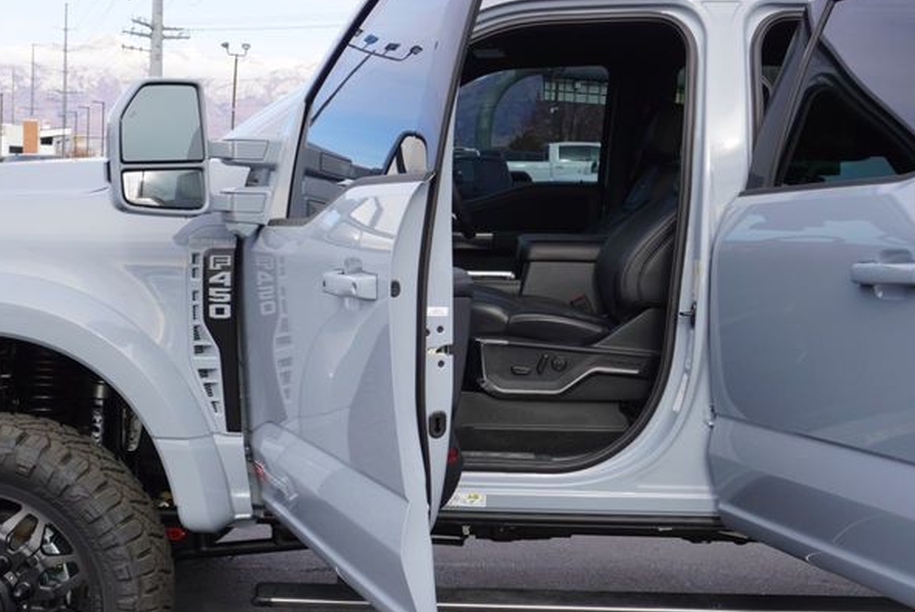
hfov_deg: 38.1
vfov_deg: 26.0
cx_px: 412
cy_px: 358
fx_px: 1323
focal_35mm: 52
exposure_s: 1/100
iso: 100
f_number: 6.3
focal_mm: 20
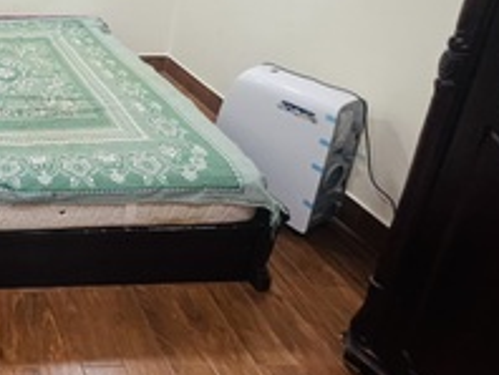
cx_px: -57
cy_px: -4
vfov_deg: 40.7
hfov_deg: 44.6
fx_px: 433
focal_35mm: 30
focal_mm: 1.57
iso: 64
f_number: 1.8
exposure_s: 1/33
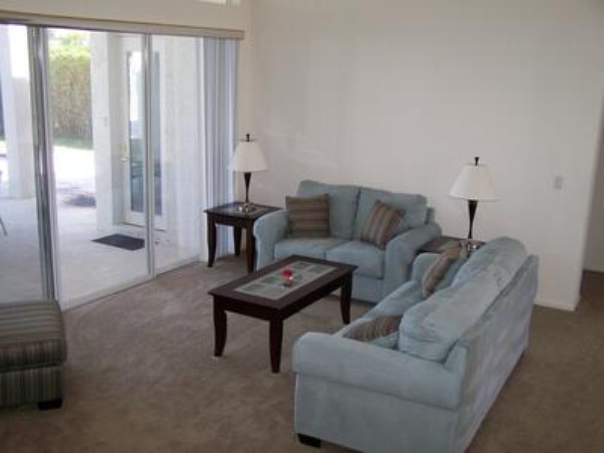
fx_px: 663
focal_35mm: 38
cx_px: 302
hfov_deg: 49.0
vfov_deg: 37.7
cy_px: 226
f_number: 2.8
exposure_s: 1/60
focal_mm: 6.3
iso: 160
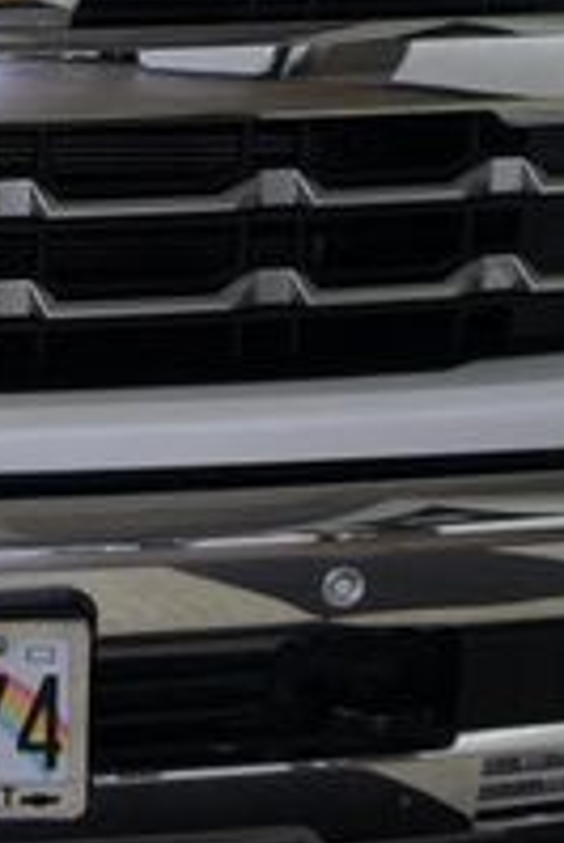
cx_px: -131
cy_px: 102
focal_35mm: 106
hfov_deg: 12.6
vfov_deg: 19.0
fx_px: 2486
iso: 250
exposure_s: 1/40
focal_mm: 22
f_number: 4
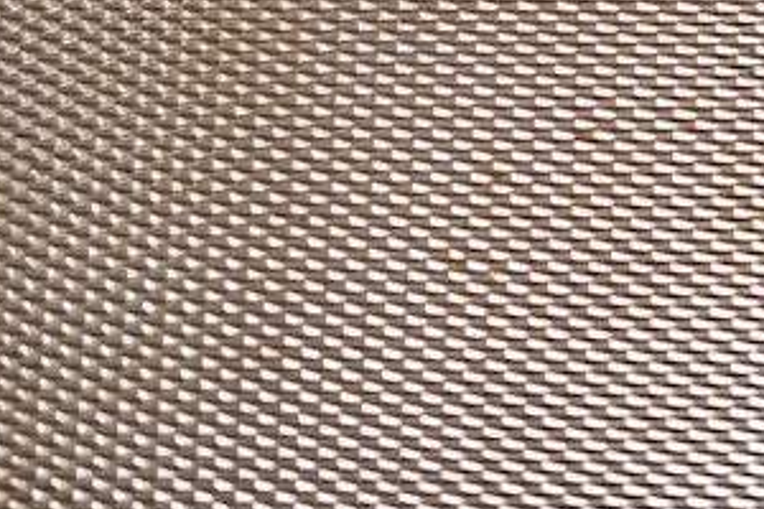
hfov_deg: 11.9
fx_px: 3586
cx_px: 908
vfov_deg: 8.0
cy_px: -127
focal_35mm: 169
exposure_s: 1/500
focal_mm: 30
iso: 2500
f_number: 4.5
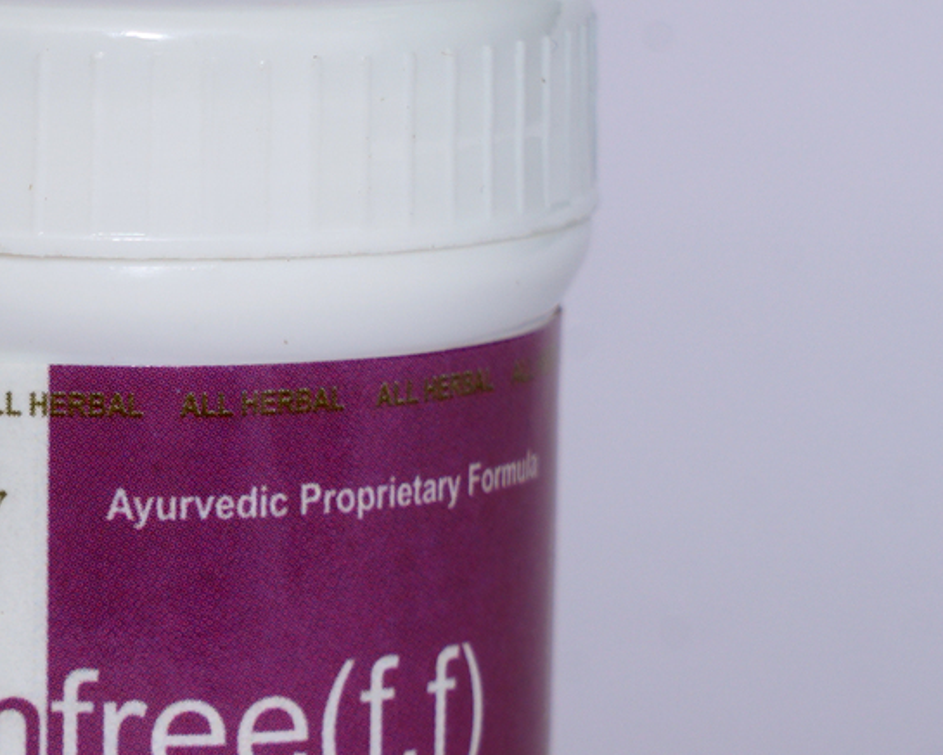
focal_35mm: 271
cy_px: 556
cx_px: 97
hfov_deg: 7.1
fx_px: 7563
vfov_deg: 5.7
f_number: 10
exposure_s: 1/160
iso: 160
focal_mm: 105
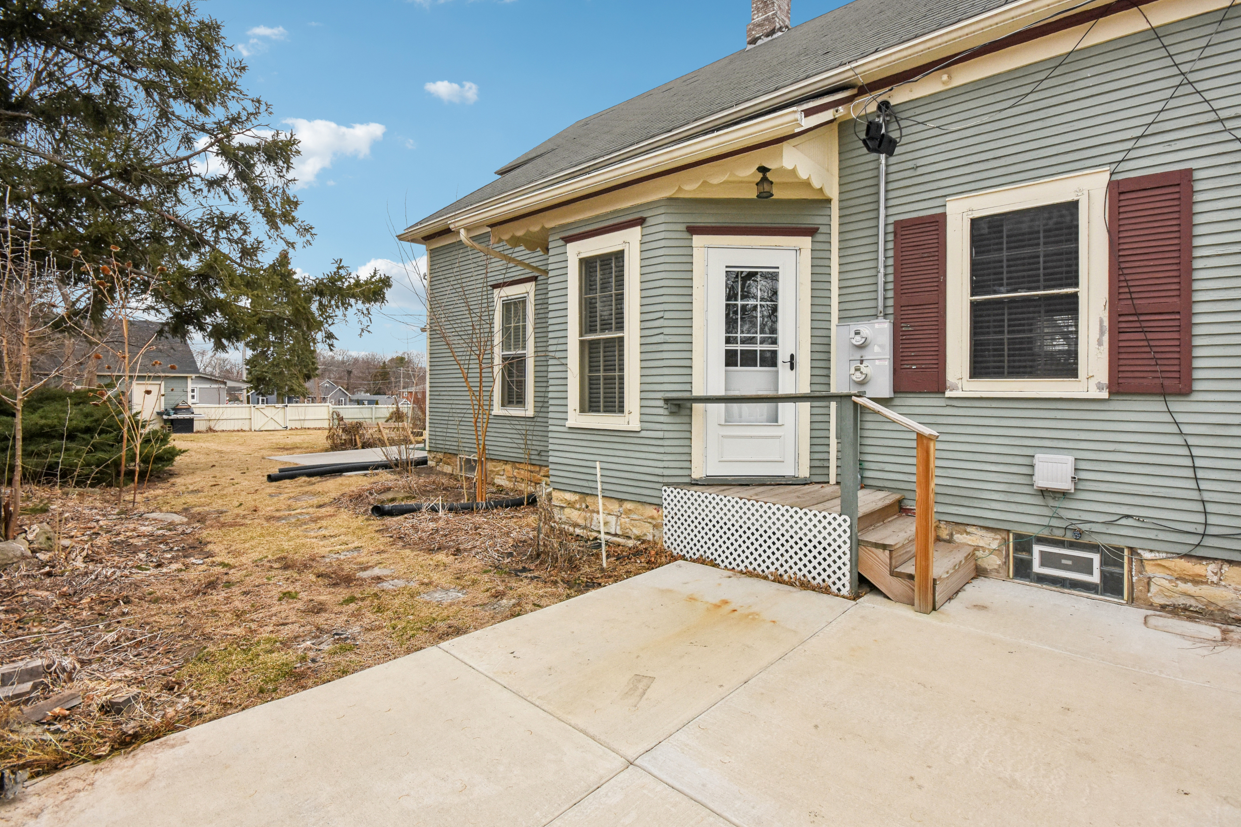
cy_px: 402
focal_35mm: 16
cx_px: 646
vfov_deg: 73.7
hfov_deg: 96.7
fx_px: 551
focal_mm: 10
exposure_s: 1/640
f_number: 8
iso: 640
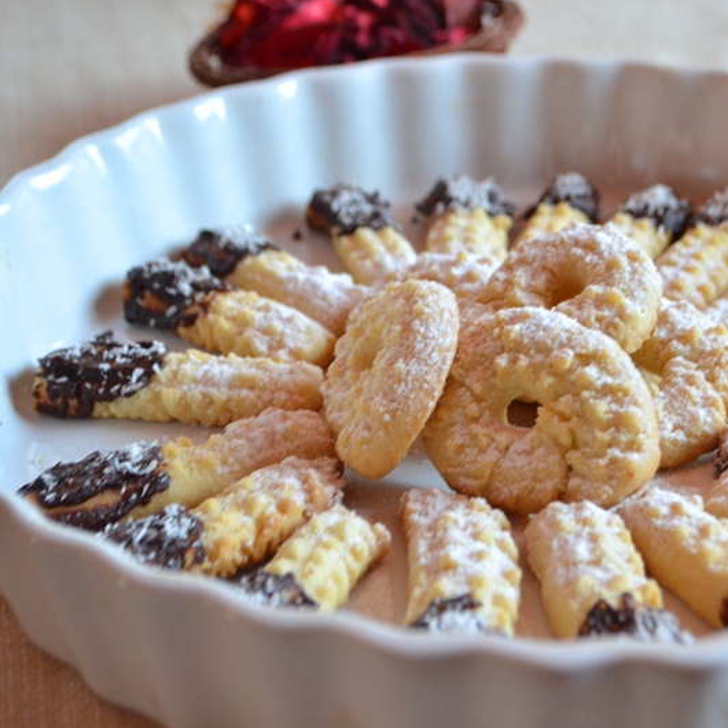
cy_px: 363
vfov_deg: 22.5
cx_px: 537
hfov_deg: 22.3
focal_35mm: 77
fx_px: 1832
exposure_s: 1/15
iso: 800
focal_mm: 40
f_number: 5.3
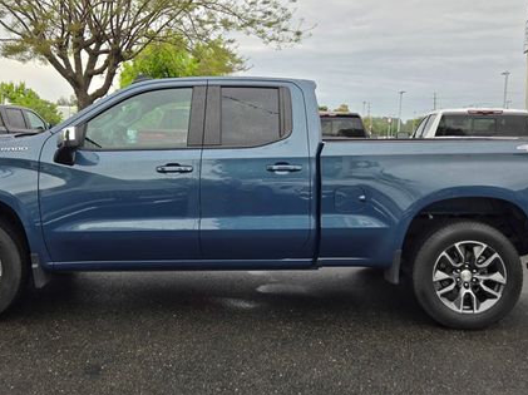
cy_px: 159
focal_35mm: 35
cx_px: 232
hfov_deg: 52.5
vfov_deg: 40.5
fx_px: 533
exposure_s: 1/201
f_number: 1.8
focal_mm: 5.4
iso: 25
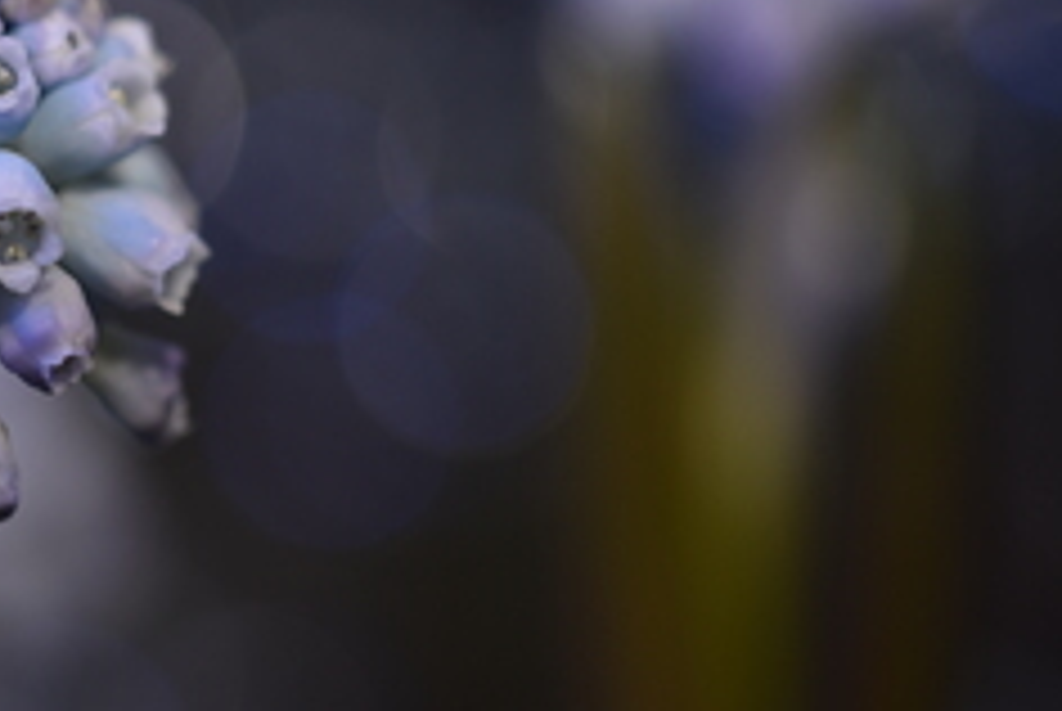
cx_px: 468
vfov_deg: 5.2
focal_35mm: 263
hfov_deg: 7.8
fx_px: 7768
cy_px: 43
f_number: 4.2
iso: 100
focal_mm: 90
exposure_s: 1/25
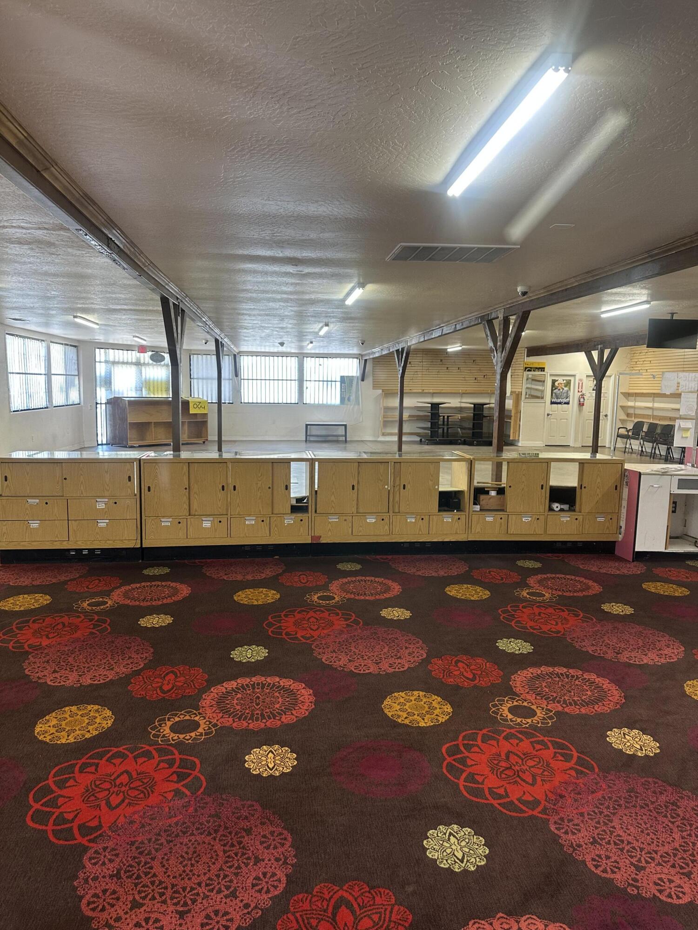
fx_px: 645
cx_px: 349
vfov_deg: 71.6
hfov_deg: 56.8
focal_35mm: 24
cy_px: 465
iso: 125
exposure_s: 1/60
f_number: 1.78
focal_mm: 6.86
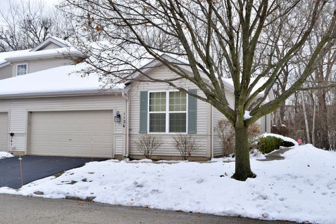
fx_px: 378
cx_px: 168
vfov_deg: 33.0
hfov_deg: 47.9
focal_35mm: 40
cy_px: 112
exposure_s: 1/100
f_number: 8
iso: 100
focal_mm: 27
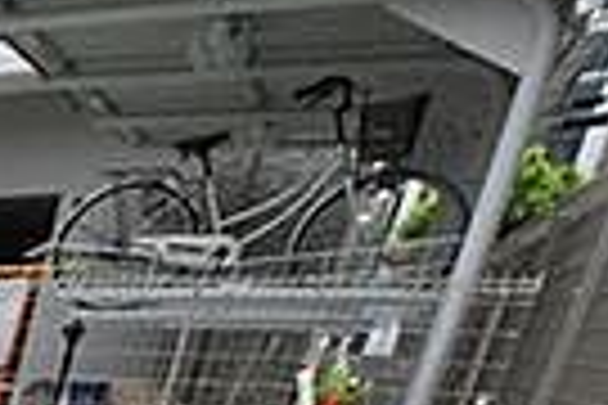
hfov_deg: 18.2
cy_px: 752
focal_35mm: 57
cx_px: -671
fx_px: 963
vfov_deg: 18.2
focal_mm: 8
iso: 800
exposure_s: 1/800
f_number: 8
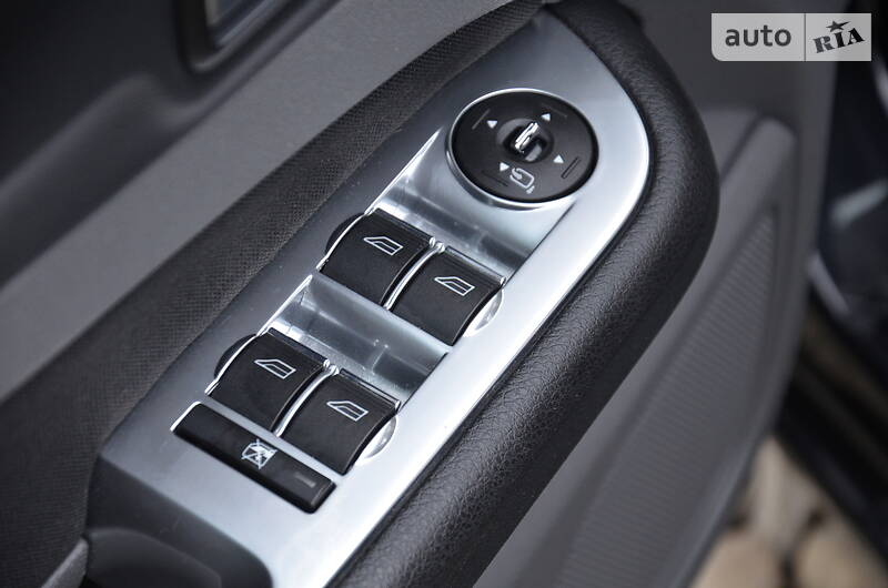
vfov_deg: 8.7
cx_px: 444
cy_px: 294
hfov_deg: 13.1
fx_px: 3877
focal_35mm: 158
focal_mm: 105
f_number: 5.6
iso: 800
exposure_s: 1/40
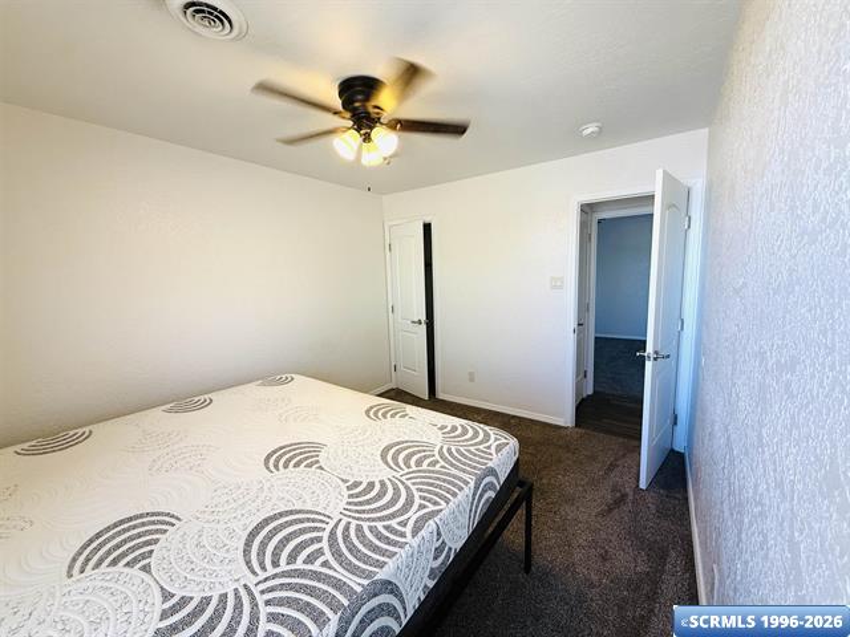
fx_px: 344
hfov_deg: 102.1
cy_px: 318
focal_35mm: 14
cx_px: 425
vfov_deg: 85.7
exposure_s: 1/99
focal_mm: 2.22
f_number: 2.2
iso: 160
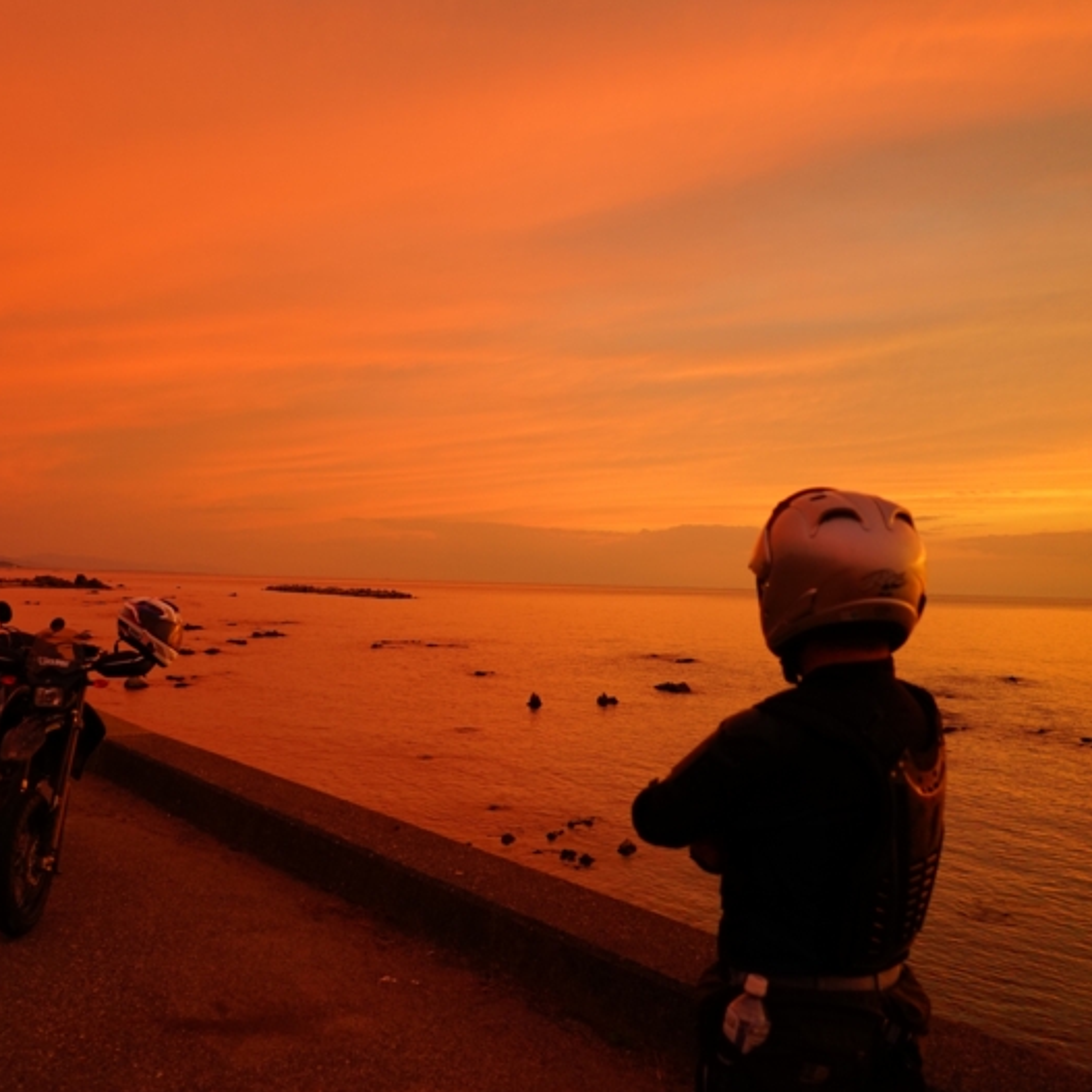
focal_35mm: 31
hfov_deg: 51.4
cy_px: 549
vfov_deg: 52.5
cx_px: 350
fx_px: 1106
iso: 640
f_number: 4
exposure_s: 1/60
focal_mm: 24
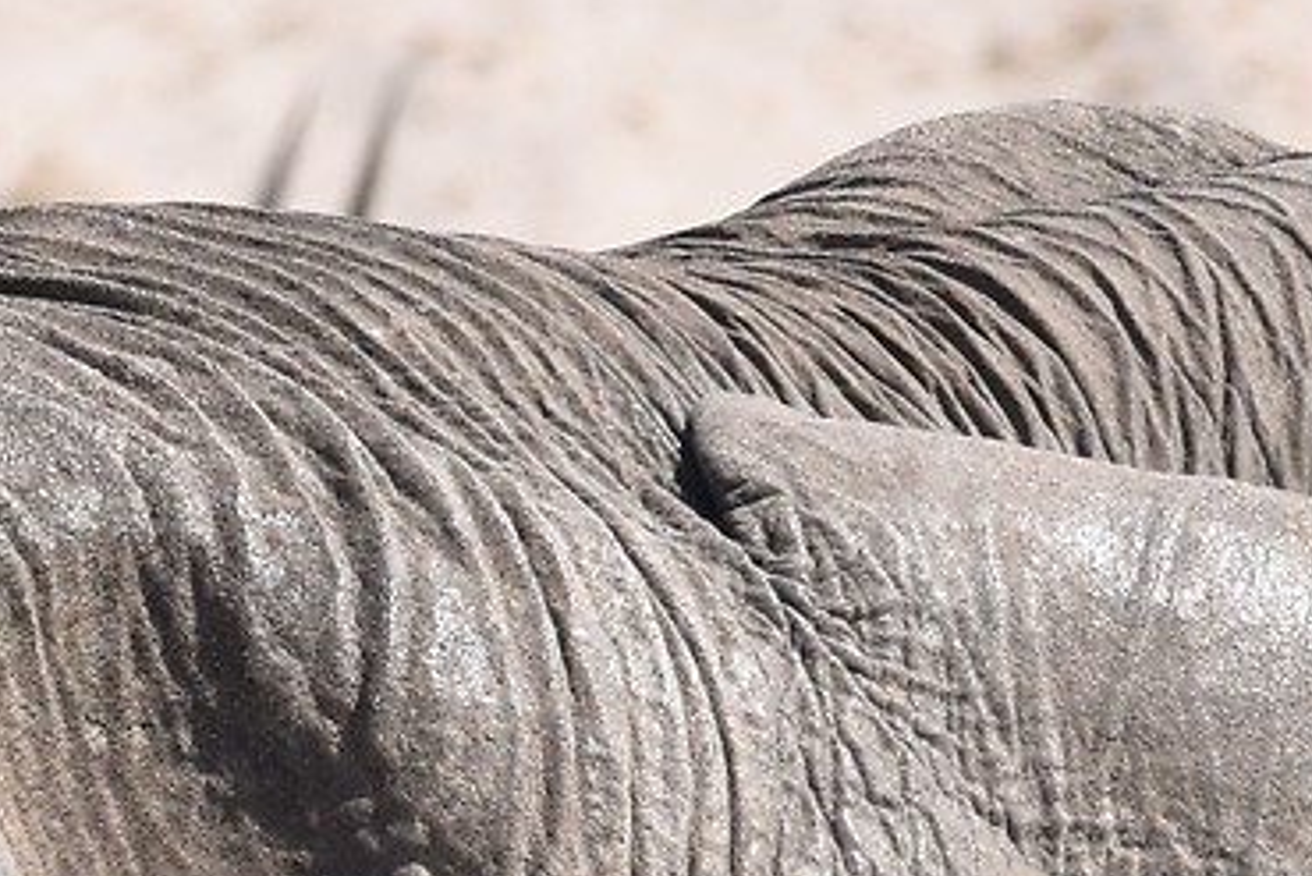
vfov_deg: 0.4
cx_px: -4
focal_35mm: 3247
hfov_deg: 0.6
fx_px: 118375
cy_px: 1949
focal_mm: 500
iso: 500
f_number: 10
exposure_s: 1/500
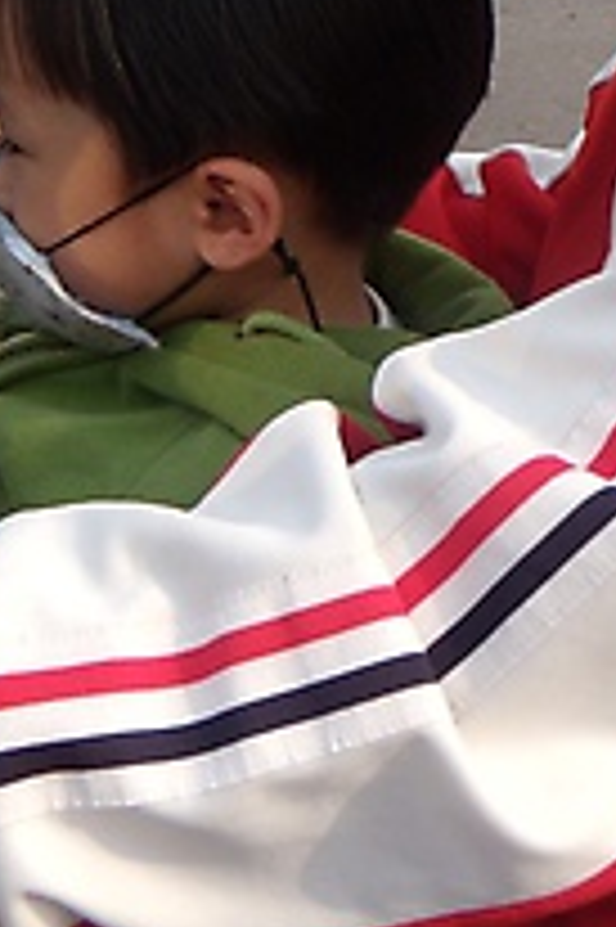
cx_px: 863
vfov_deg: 23.3
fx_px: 2185
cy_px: 86
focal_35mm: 85
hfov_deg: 15.1
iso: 100
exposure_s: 1/500
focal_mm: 6
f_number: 4
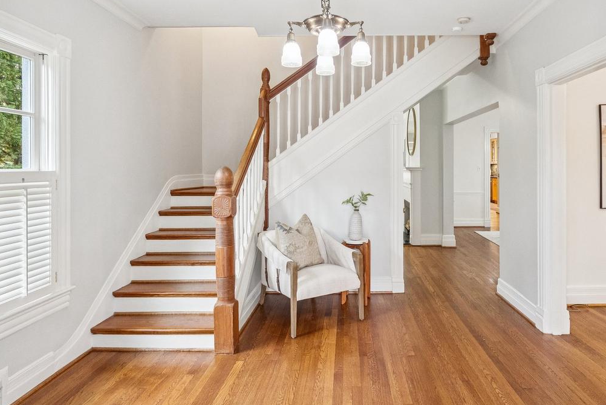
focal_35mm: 23
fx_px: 387
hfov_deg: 75.7
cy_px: 159
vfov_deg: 54.7
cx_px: 345
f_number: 4
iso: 2500
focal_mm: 16
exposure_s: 1/125
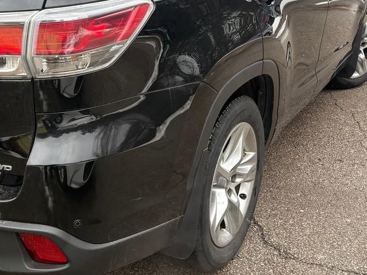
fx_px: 562
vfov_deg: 27.3
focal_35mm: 53
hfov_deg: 35.5
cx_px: 102
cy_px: 89
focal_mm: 5.96
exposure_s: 1/309
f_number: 1.6
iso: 50
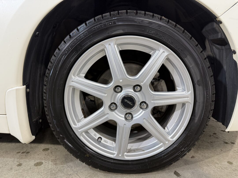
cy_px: 89
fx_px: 165
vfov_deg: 56.8
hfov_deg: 71.6
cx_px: 119
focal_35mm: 24
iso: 160
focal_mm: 6.76
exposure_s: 1/50
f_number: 1.78
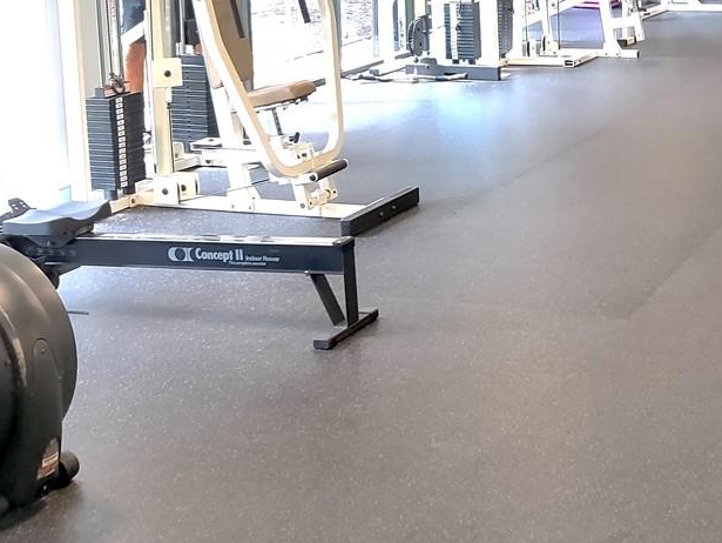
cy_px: -16
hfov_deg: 28.7
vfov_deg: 21.7
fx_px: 1357
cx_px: 642
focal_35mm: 65
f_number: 1.7
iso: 500
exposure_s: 1/50
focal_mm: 4.25
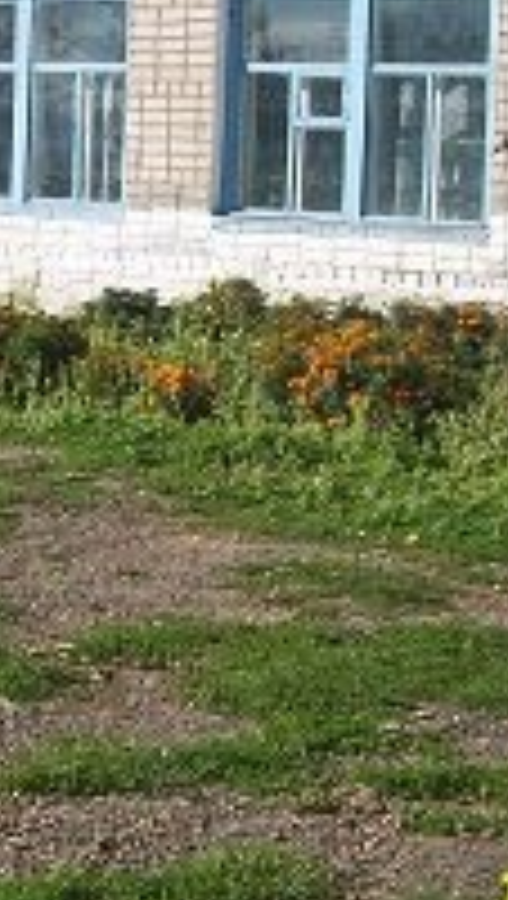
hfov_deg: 12.1
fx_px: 2339
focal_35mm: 98
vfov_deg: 21.6
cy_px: 263
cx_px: -108
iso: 80
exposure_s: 1/573
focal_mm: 6
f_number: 4.8
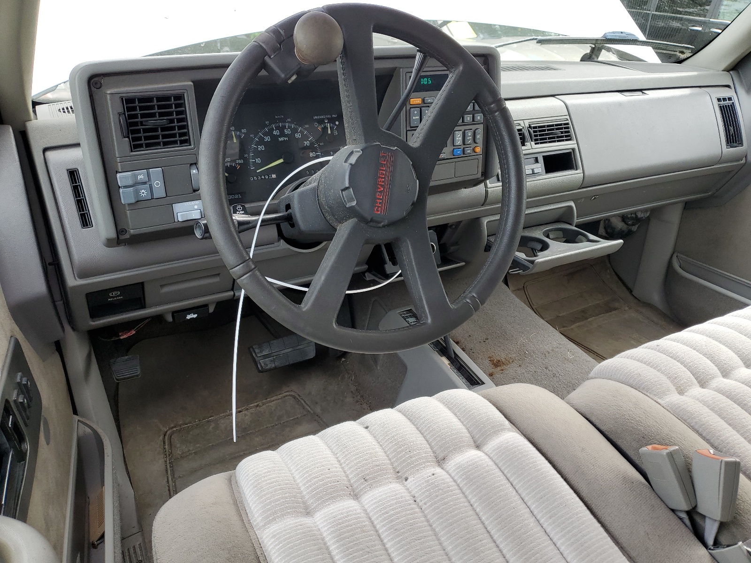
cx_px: 376
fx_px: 564
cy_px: 282
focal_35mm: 26
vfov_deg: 53.1
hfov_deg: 67.3
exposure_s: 1/256
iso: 50
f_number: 1.5
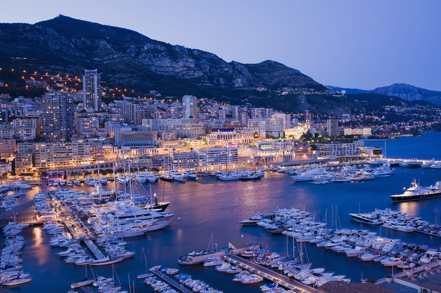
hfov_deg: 54.5
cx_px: 220
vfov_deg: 37.8
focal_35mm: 35
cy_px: 146
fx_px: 429
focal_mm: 35
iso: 200
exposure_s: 2
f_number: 8
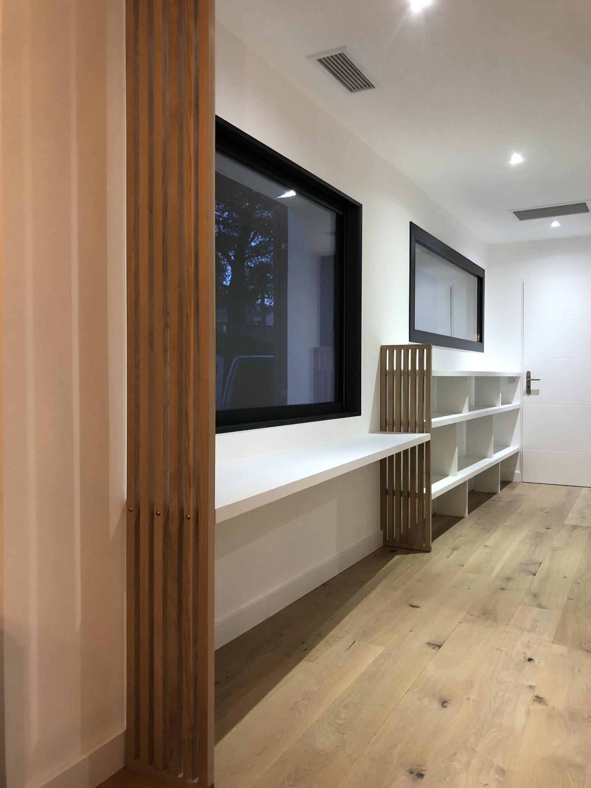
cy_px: 394
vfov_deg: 63.4
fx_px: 637
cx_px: 296
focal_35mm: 28
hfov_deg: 49.7
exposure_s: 1/17
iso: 64
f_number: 1.8
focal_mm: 3.99
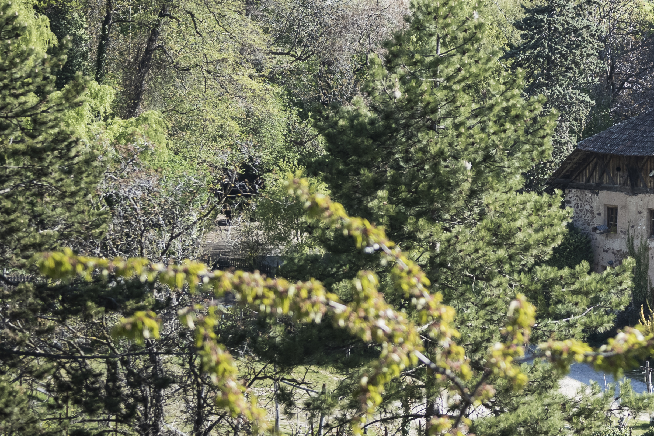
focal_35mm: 170
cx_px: 889
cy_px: -140
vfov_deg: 8.0
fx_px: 3088
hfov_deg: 11.7
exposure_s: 1/4000
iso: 320
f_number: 2.2
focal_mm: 50
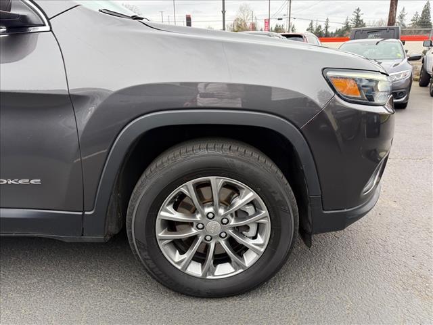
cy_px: 162
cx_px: 216
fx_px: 300
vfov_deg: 56.8
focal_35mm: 24
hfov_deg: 71.6
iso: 100
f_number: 1.78
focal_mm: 6.76
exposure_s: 1/535
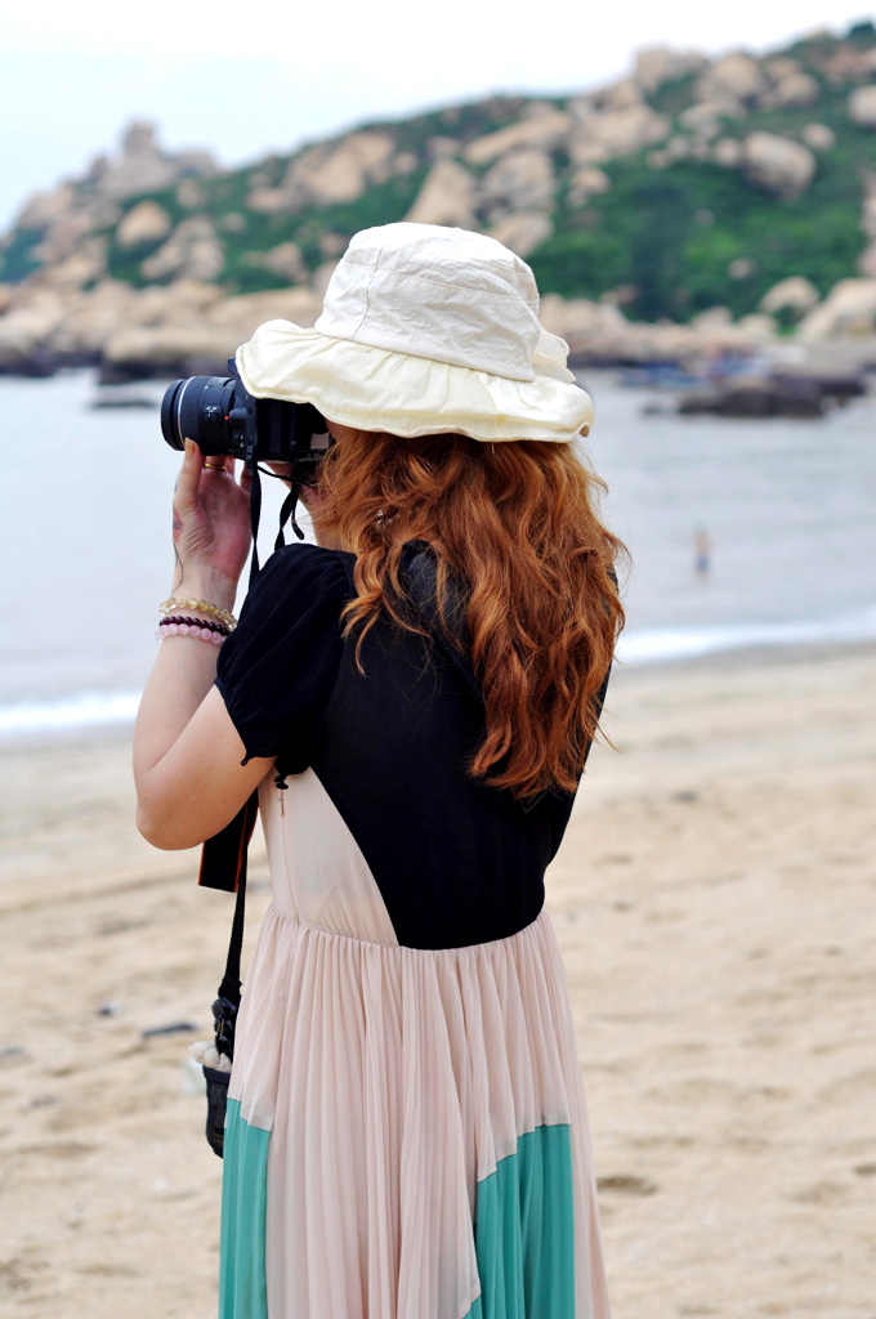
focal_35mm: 75
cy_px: 660
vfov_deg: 27.0
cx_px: 438
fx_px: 2745
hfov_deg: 18.1
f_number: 3.5
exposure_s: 1/320
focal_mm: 50
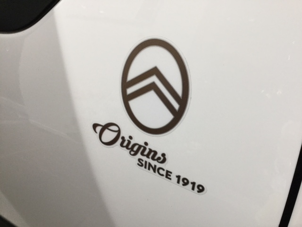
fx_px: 270
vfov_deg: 45.4
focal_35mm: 31
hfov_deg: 58.4
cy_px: 114
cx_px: 151
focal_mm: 3.3
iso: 50
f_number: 2.4
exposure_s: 1/30
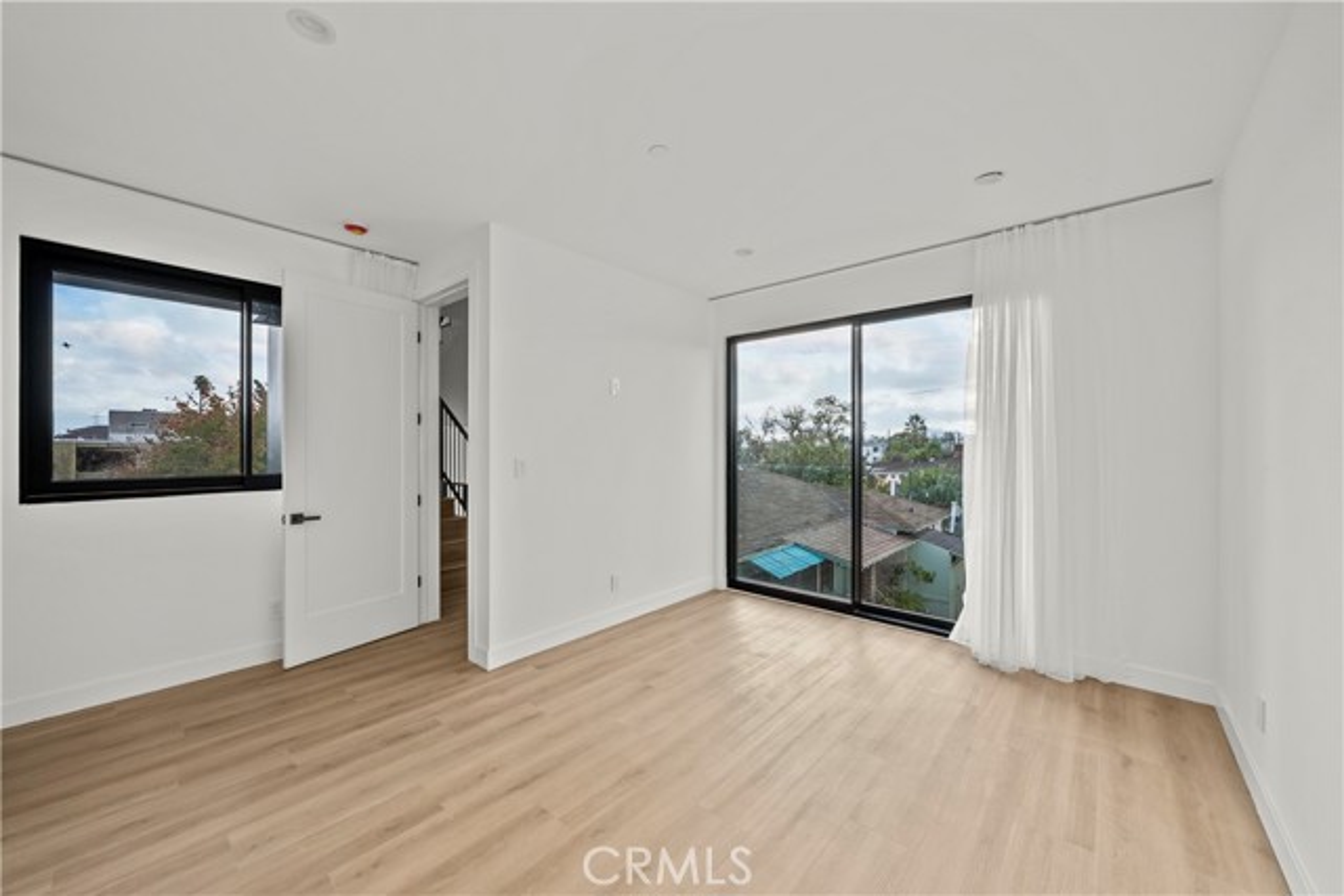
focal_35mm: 13
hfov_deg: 108.3
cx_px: 672
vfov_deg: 85.5
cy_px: 448
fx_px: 485
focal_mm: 13
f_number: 9
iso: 250
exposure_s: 1/25
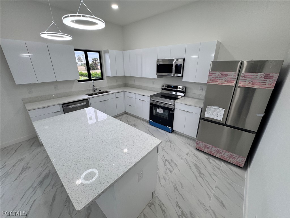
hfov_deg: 102.1
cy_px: 109
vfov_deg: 85.7
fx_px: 117
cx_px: 145
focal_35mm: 14
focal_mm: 2.22
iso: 80
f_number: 2.2
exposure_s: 1/120
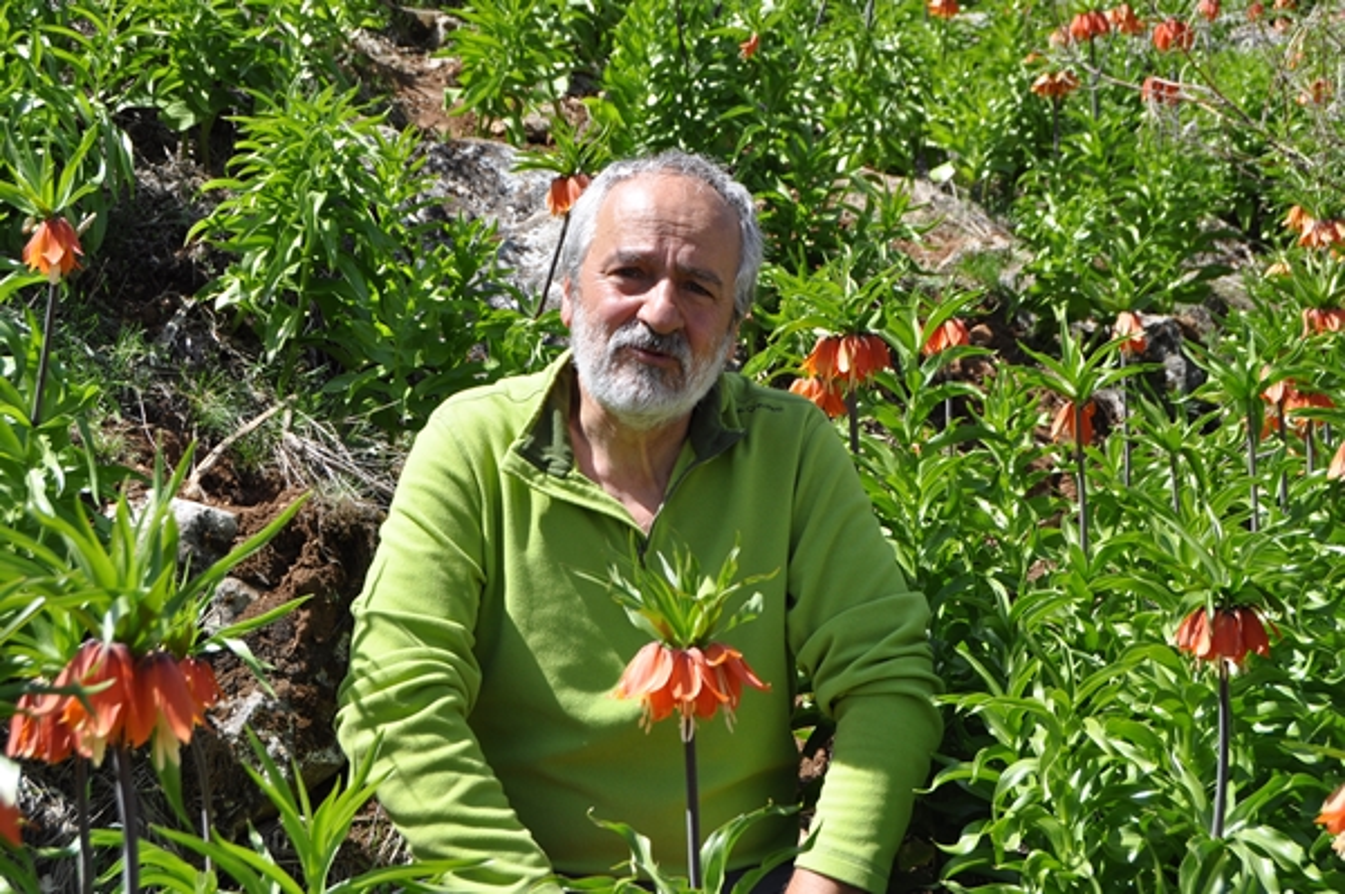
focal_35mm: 57
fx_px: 2128
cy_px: 447
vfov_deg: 23.7
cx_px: 672
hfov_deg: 35.1
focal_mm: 38
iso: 320
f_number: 10
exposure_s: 1/400
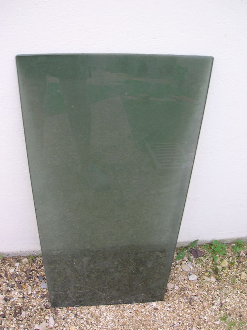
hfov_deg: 41.7
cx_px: 124
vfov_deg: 54.0
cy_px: 165
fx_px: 324
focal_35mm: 34
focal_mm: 5.7
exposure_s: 1/32.1
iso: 50
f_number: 4.9
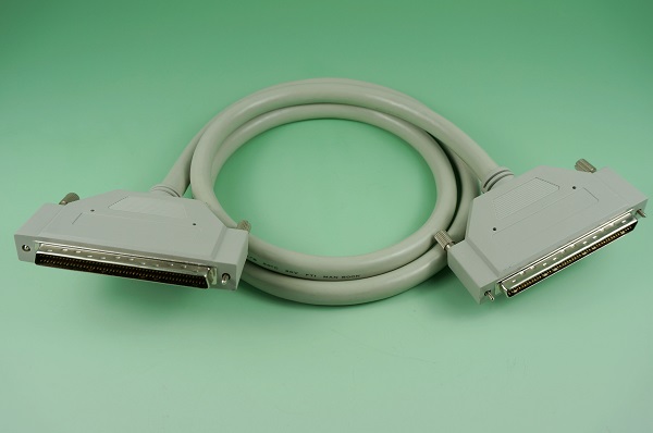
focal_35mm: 33
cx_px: 326
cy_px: 216
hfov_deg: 57.3
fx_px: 598
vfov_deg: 39.8
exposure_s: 1/100
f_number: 7.1
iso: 100
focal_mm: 22
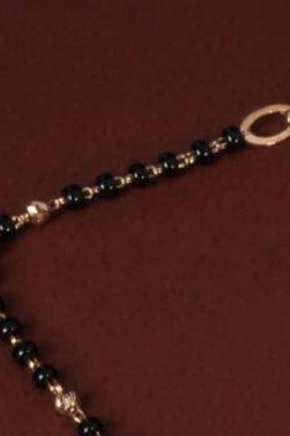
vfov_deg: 3.2
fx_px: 7898
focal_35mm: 653
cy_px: 640
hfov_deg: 2.1
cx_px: 858
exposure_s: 1/5
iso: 100
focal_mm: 60
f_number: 16
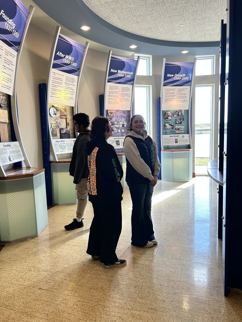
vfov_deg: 67.3
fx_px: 242
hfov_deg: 53.1
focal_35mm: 26
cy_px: 161
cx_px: 121
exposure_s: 1/120
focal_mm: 5.7
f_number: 1.5
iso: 50
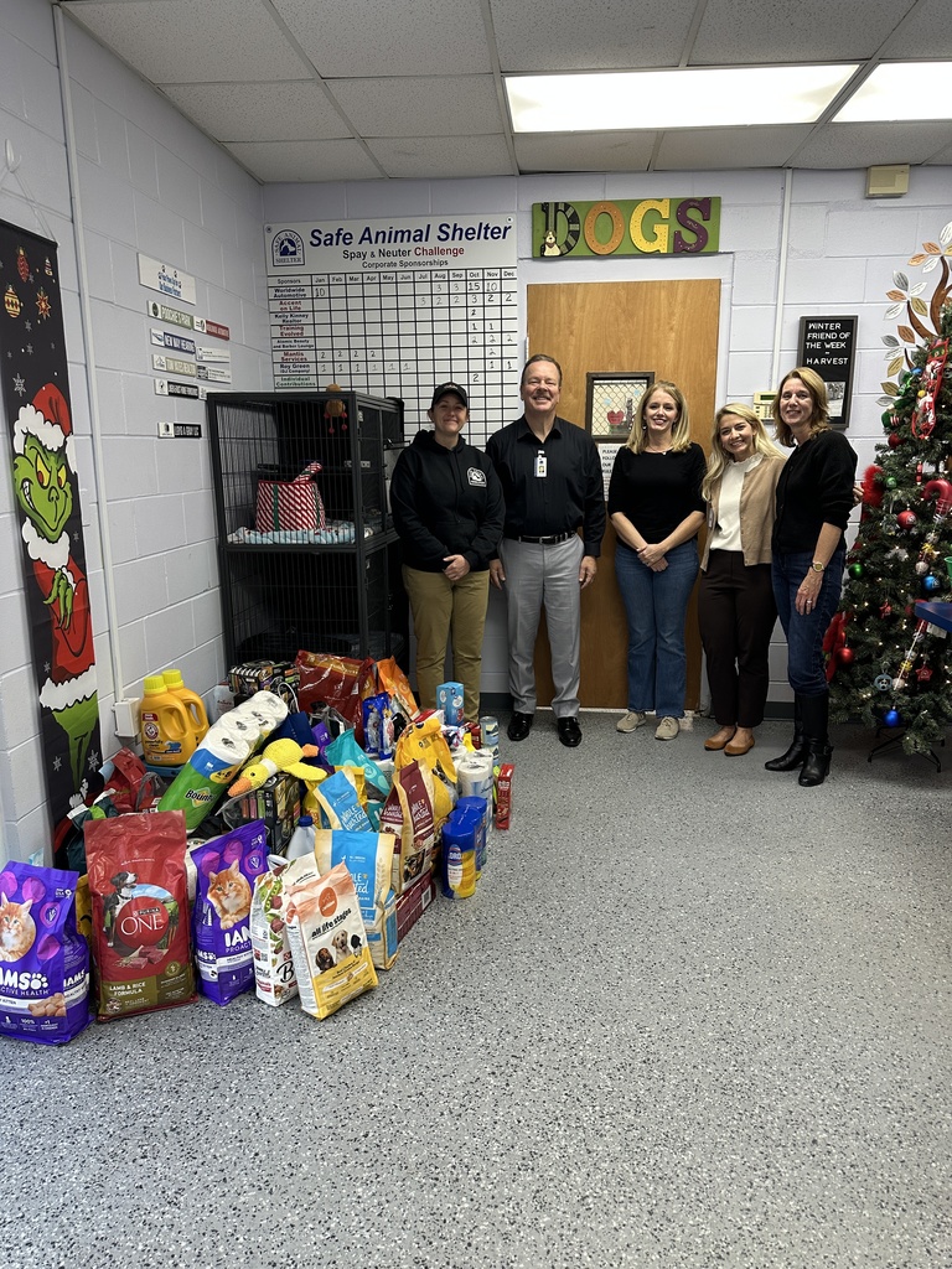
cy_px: 634
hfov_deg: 56.8
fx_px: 880
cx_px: 476
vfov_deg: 71.6
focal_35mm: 24
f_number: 1.78
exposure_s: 1/60
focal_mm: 6.86
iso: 160
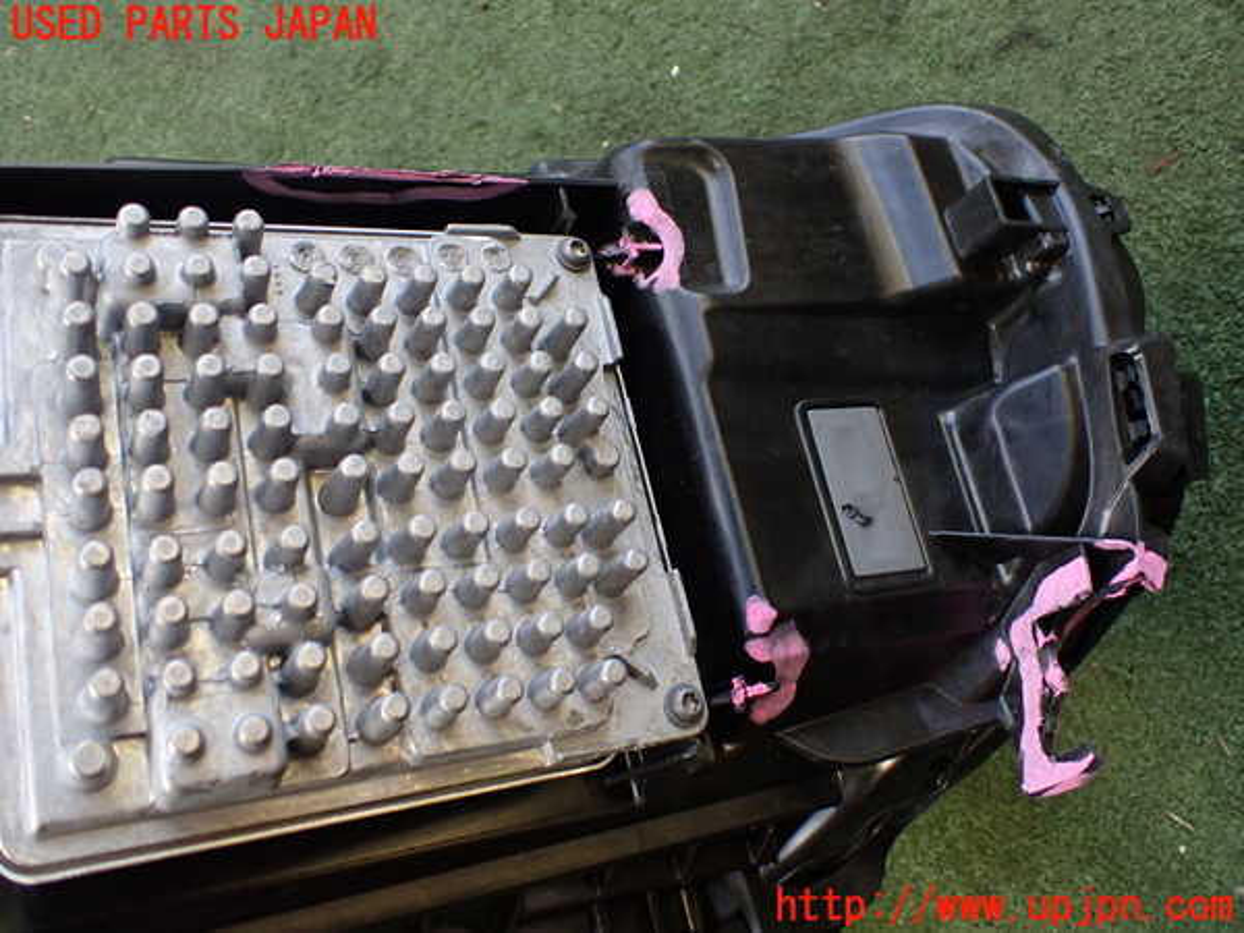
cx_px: 622
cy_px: 466
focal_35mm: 30
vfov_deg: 46.8
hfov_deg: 60.0
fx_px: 1078
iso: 320
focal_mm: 5.4
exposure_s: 1/125
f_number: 2.3
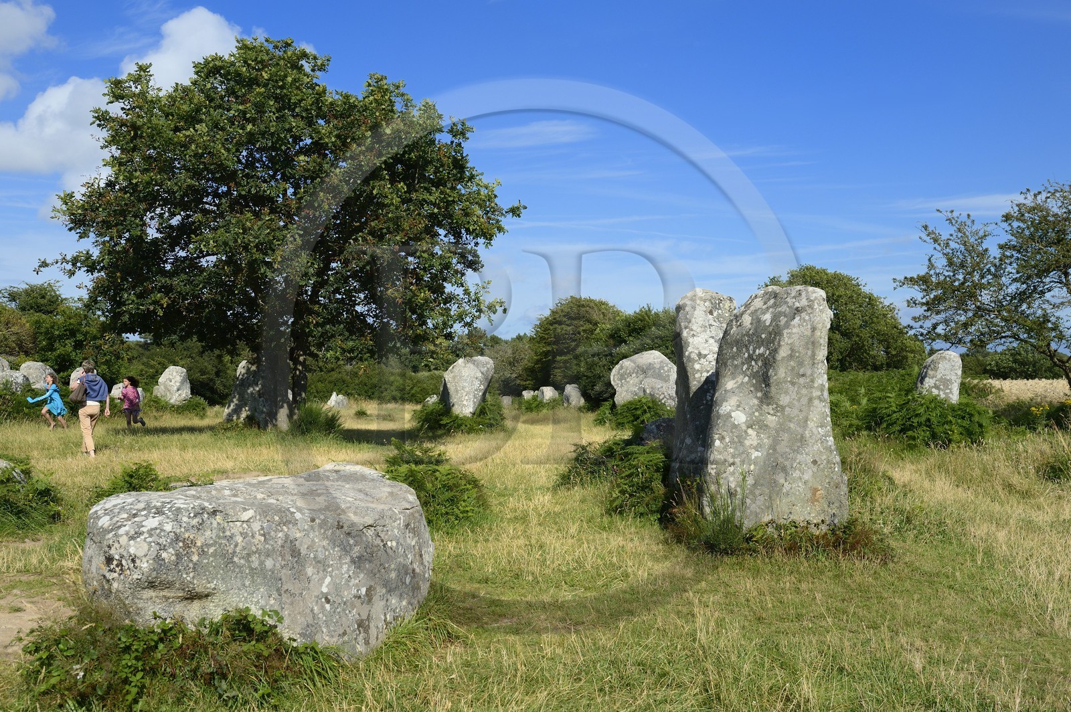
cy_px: 356
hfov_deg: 50.7
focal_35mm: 38
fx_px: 1130
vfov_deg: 35.0
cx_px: 536
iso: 400
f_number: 8
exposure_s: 1/1250
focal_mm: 38
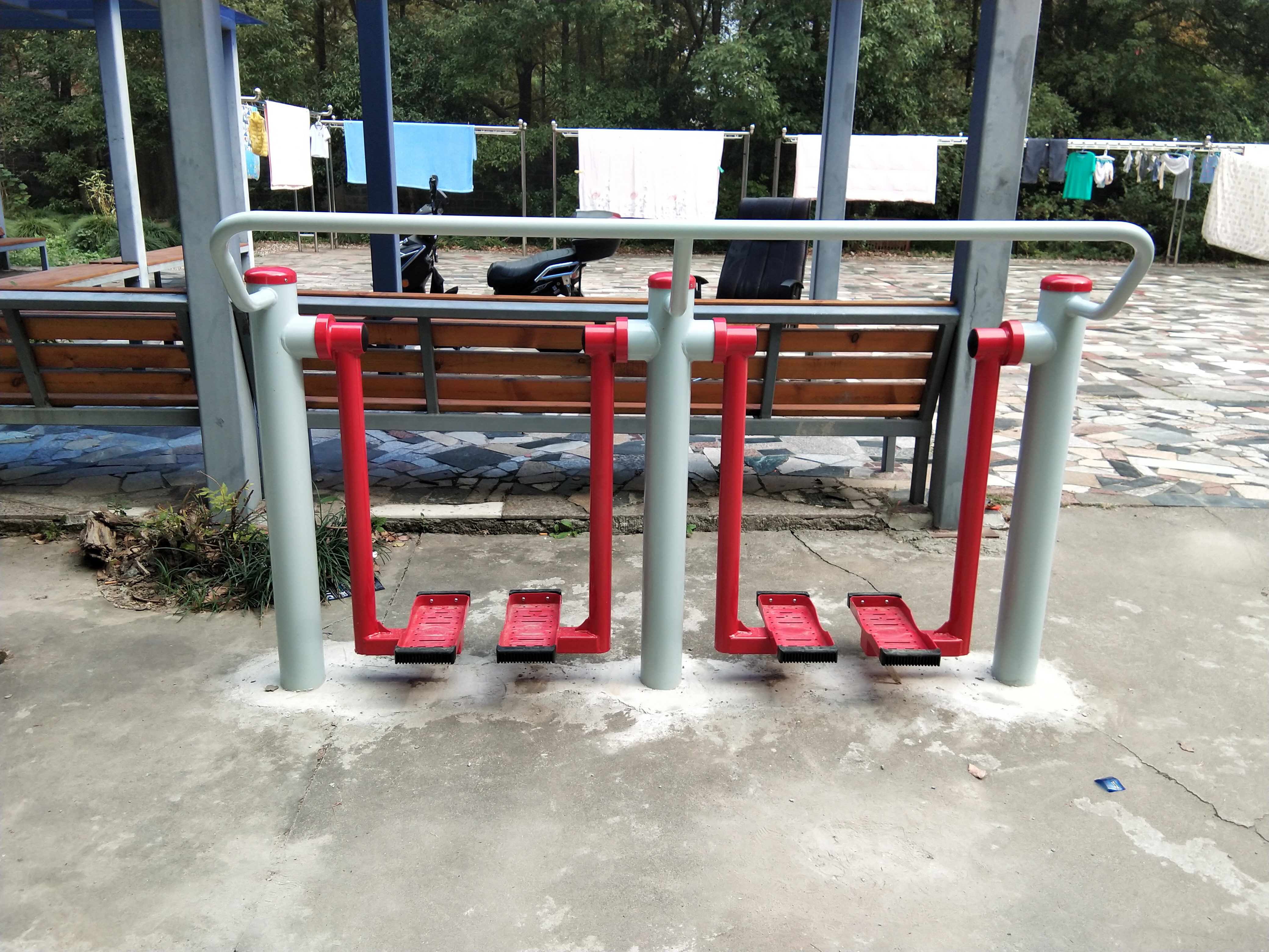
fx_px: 1136
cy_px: 476
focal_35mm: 31
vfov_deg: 45.4
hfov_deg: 58.4
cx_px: 634
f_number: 2.2
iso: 50
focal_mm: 3.69
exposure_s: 1/241
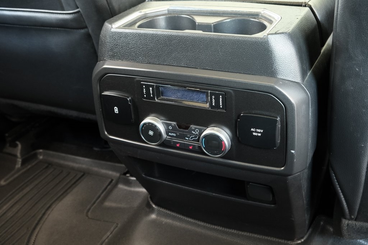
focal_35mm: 38
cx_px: 184
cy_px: 122
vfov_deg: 35.1
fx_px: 388
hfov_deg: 50.7
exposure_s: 1/25
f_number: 5
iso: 2500
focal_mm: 25.4
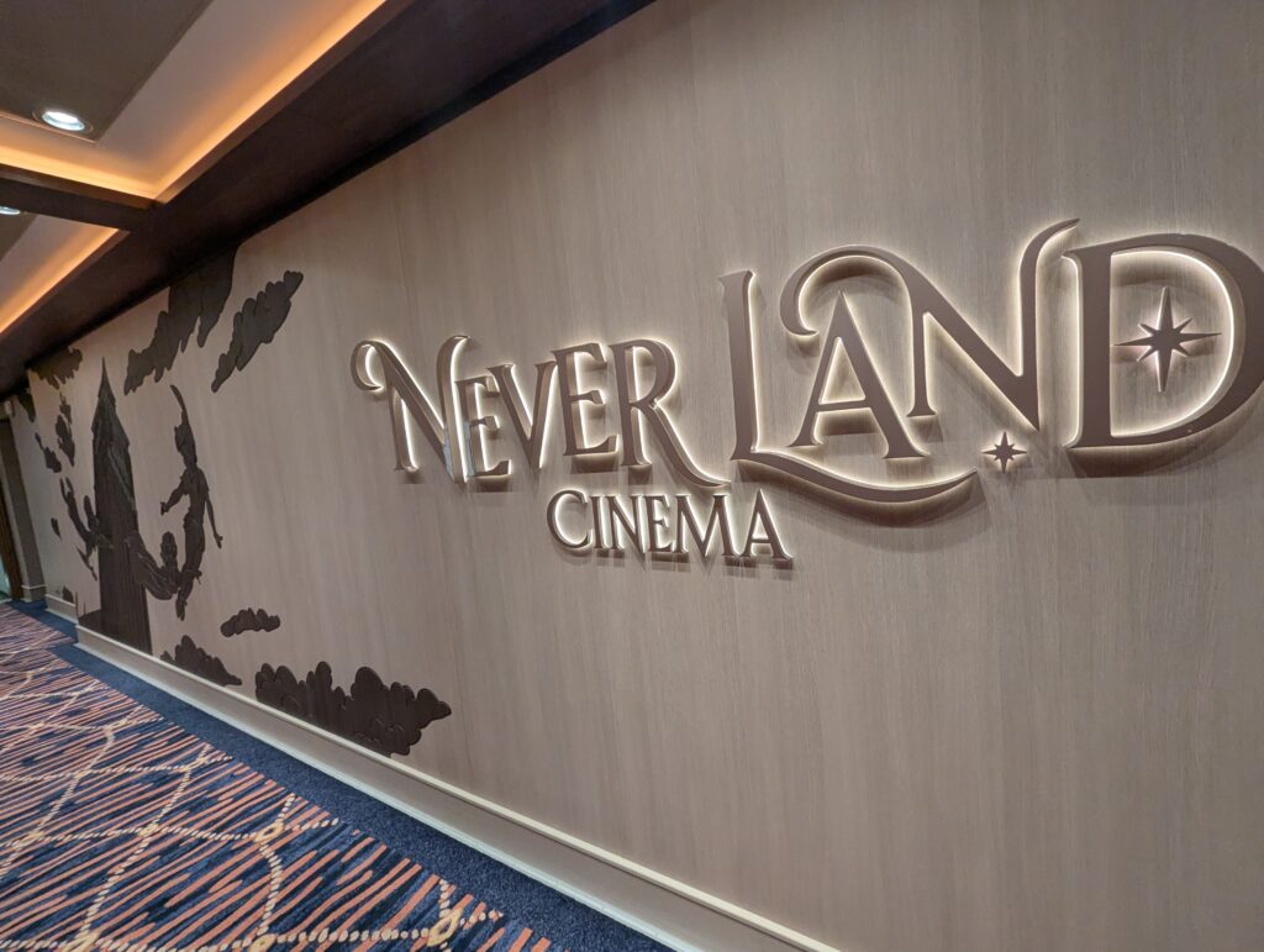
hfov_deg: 106.1
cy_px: 476
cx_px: 632
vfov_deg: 90.1
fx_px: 475
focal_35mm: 13
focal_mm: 1.95
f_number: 2.2
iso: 343
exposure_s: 1/60
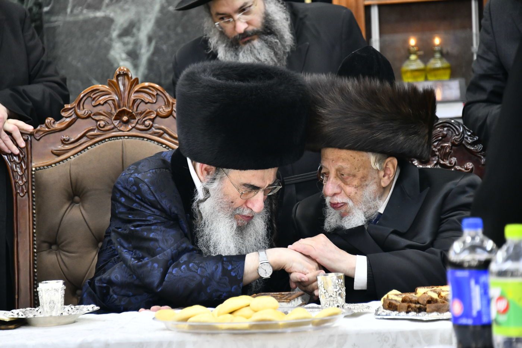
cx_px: 261
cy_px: 174
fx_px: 3044
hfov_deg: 9.8
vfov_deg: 6.5
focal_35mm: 210
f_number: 5.6
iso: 1600
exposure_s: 1/160
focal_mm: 210
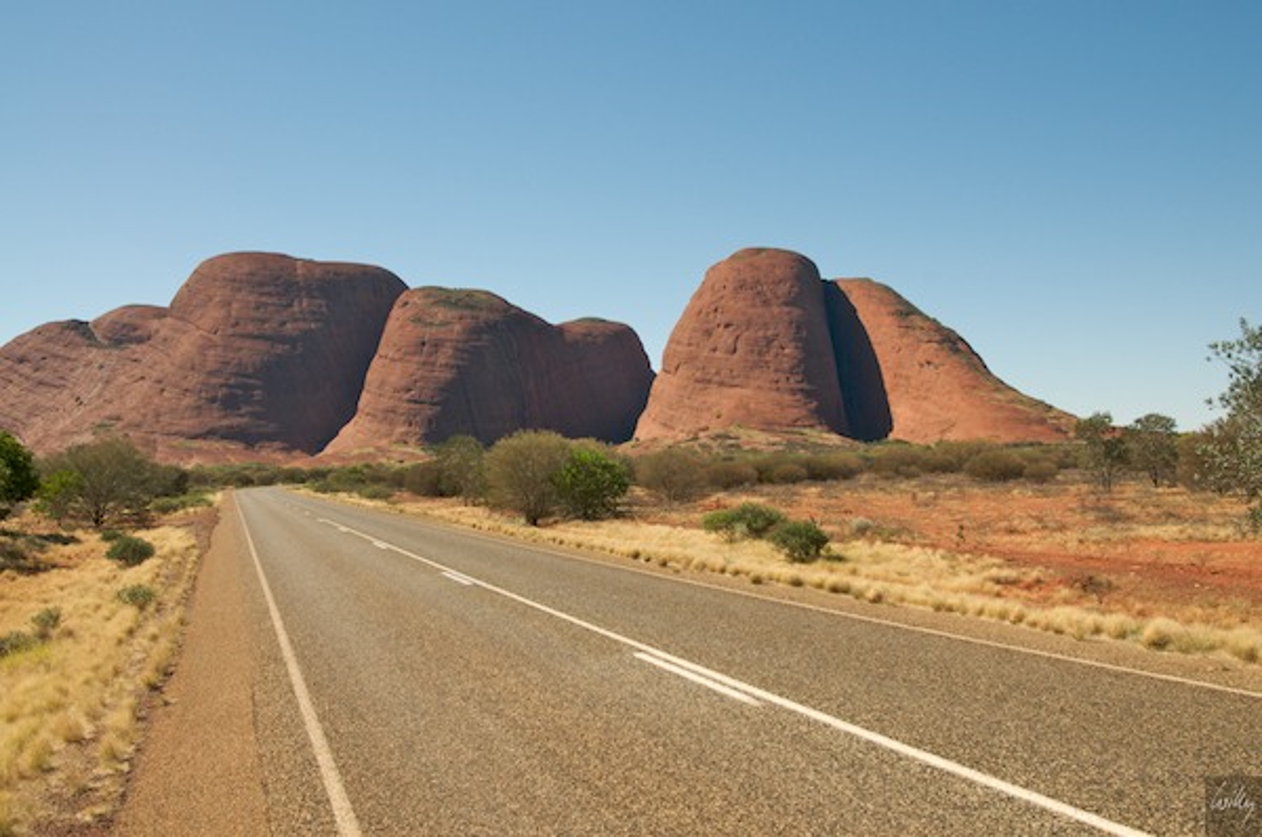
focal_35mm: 36
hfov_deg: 53.2
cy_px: 418
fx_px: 1260
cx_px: 631
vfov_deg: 36.8
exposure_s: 1/400
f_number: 10
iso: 320
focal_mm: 24
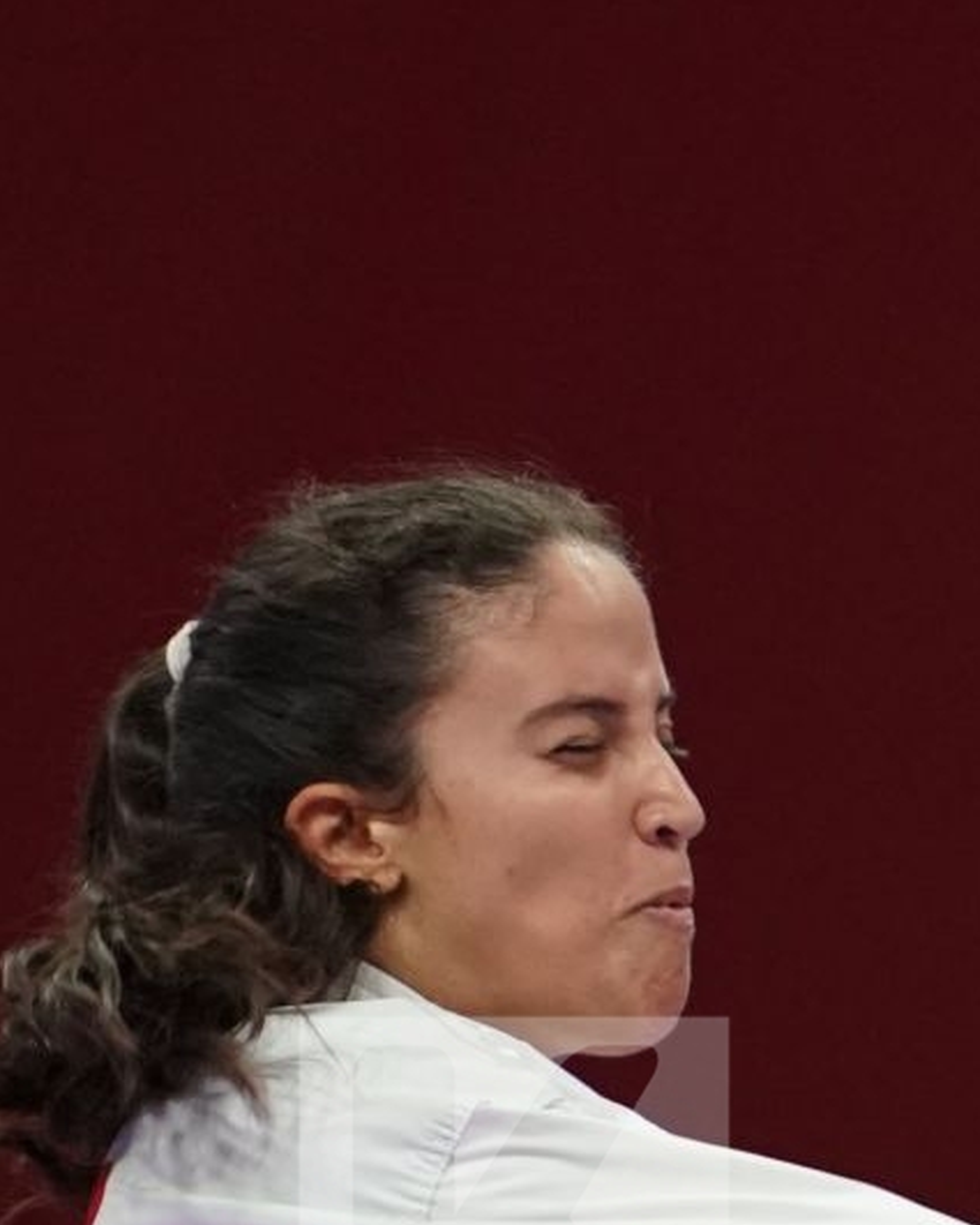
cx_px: 1296
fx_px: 42551
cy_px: 1227
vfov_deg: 1.6
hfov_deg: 1.3
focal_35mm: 1174
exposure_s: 1/1000
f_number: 4
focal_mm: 246
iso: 3200
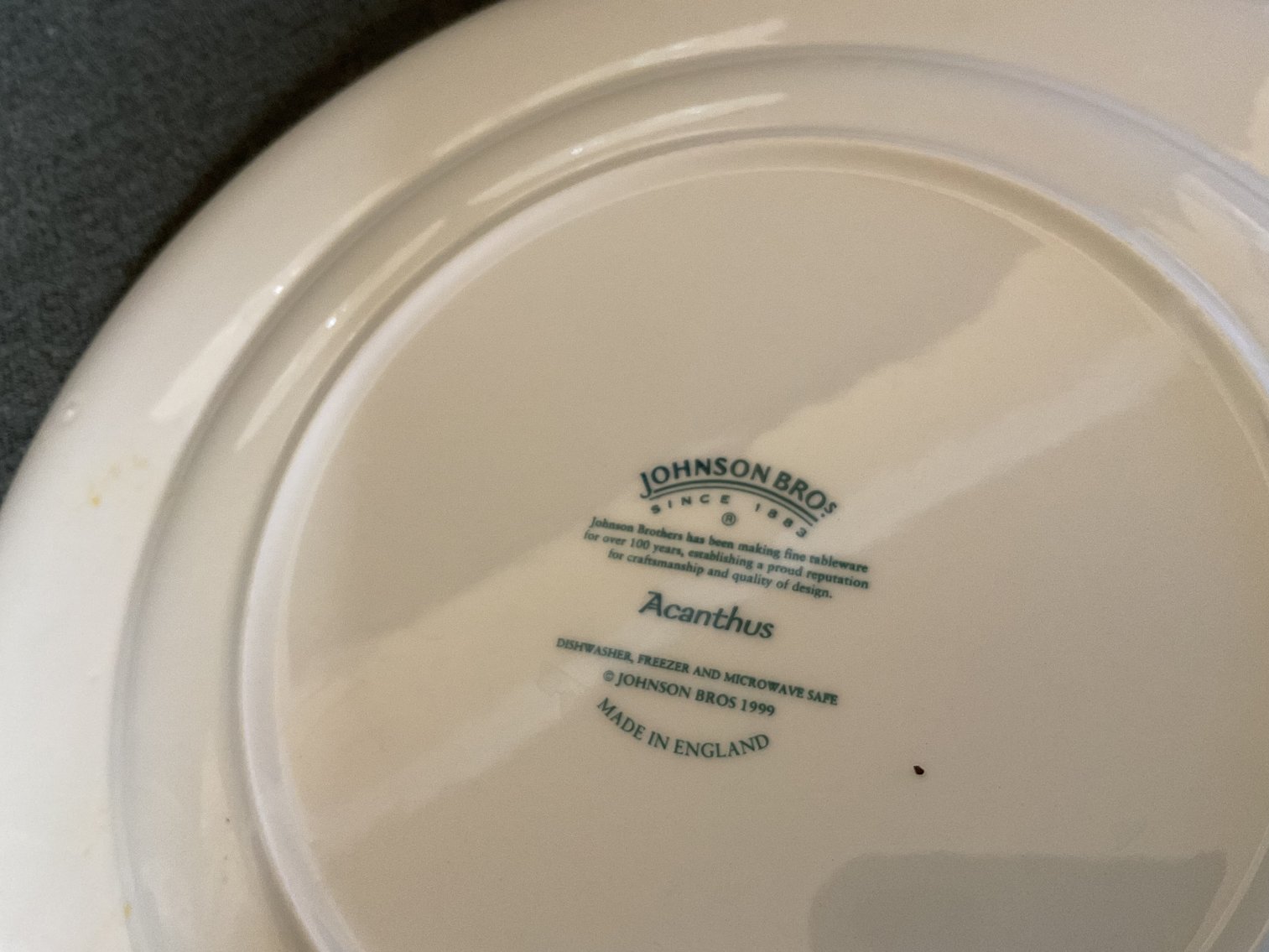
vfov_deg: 48.2
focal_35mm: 29
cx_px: 634
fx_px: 1063
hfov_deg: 61.7
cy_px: 476
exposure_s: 1/50
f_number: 1.8
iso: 125
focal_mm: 3
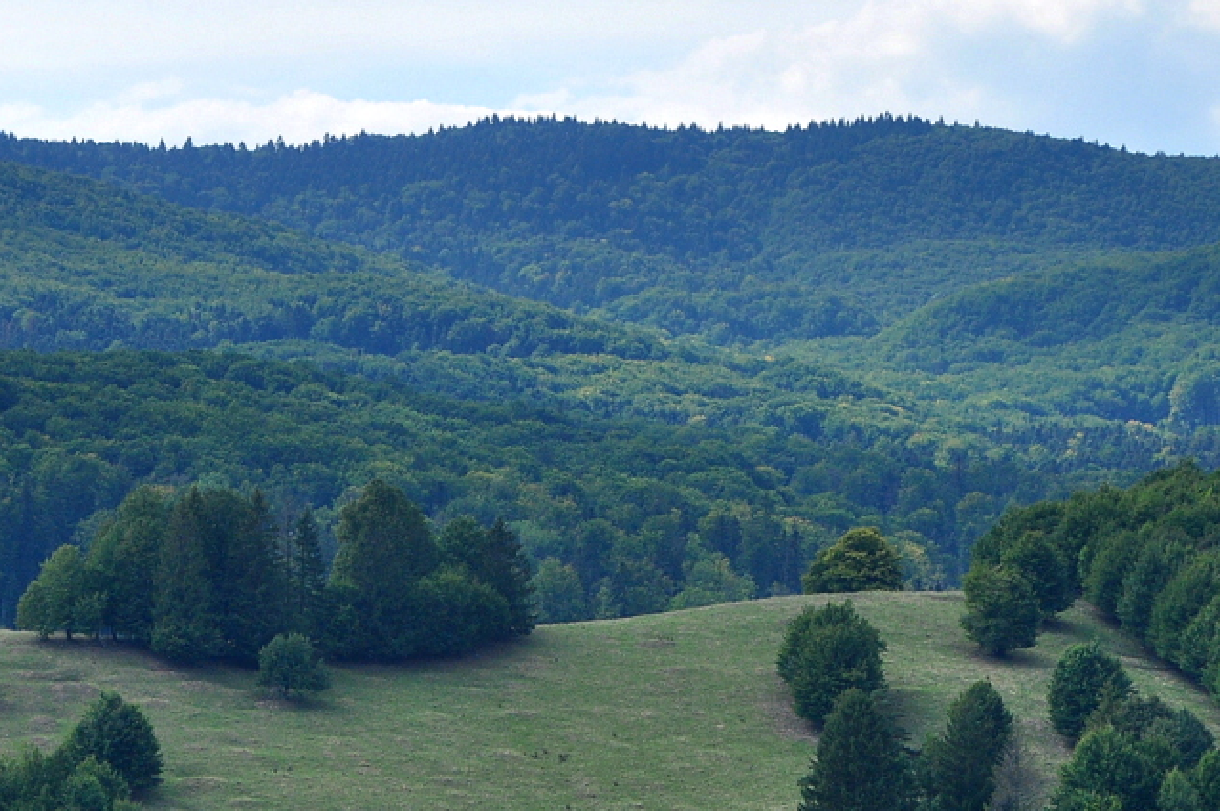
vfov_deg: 9.7
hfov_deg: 14.5
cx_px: 331
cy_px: 653
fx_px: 4773
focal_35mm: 141
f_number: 11
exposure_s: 1/500
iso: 400
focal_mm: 50
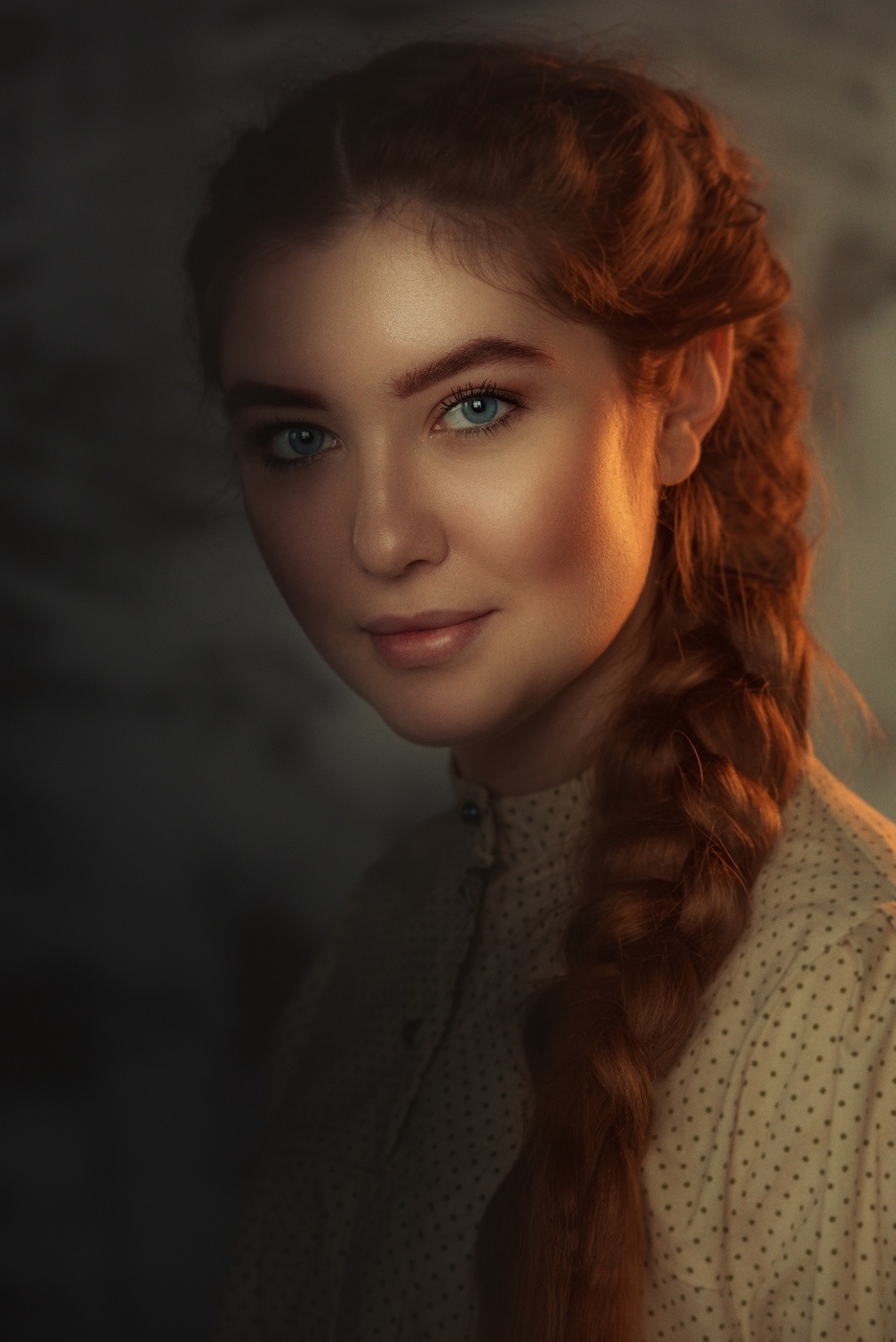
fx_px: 4474
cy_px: 671
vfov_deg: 17.1
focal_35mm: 120
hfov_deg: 11.4
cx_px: 448
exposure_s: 1/60
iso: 500
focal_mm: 120
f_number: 5.6
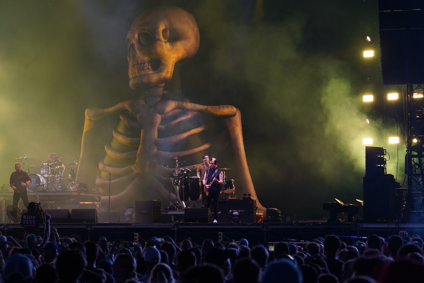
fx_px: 1237
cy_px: 142
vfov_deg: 13.0
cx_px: 212
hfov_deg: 19.5
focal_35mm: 105
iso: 500
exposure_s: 1/125
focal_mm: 105
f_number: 4
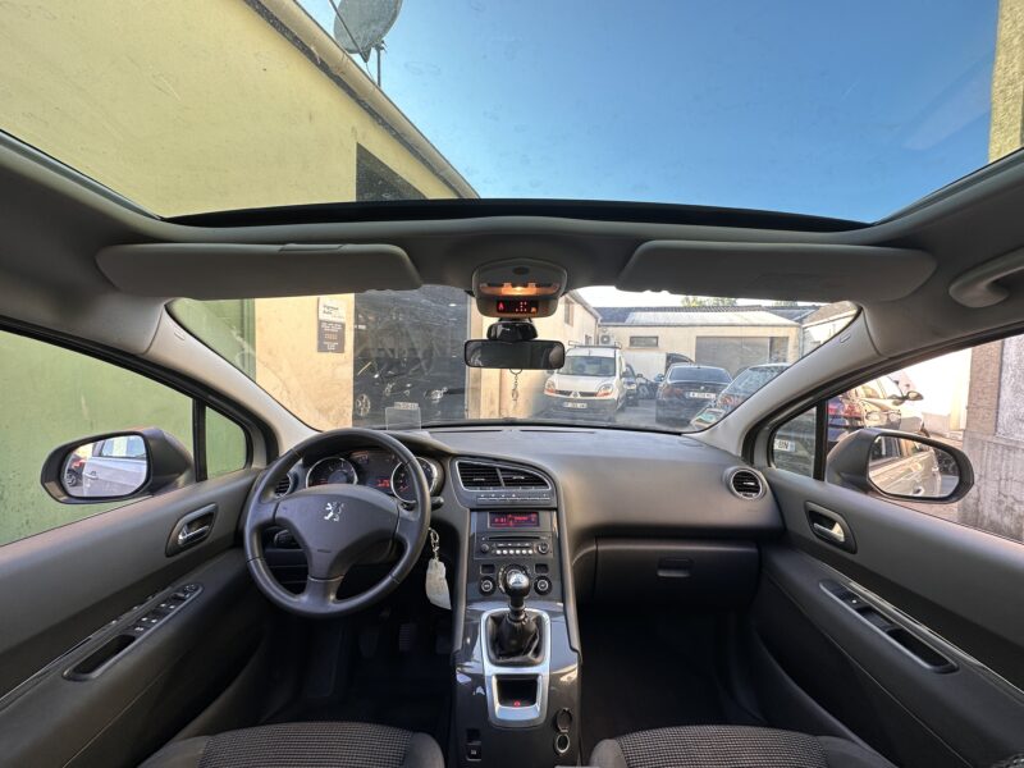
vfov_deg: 85.7
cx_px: 512
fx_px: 414
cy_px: 384
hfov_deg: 102.1
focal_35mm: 14
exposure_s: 1/99
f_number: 2.2
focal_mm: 2.22
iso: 40
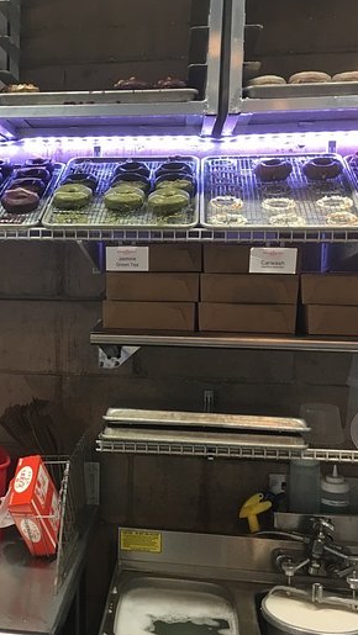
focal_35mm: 46
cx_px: 38
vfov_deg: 44.6
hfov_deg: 25.2
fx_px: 776
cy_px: 319
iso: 64
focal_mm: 4.15
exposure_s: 1/30
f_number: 2.2
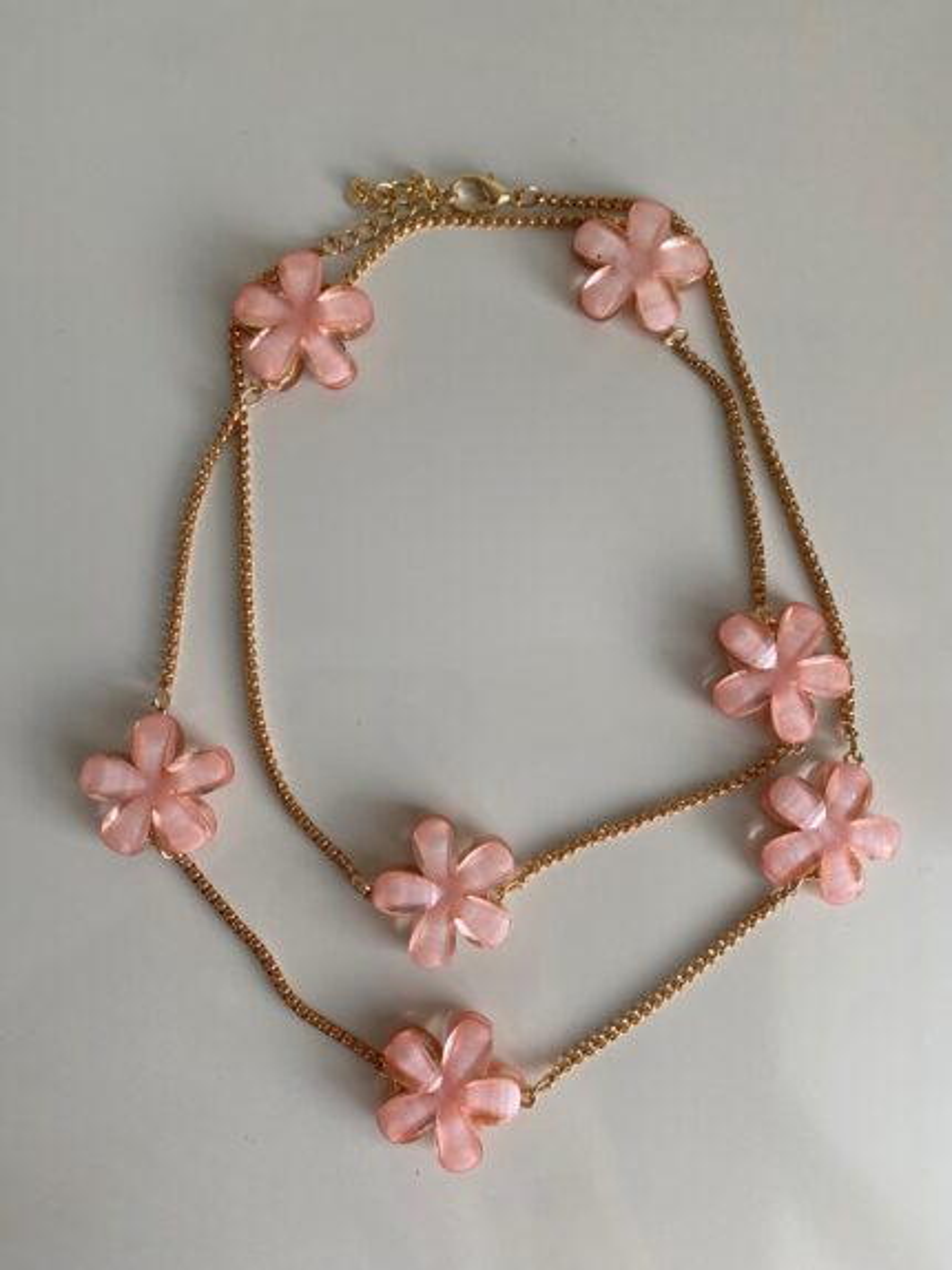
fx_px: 954
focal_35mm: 26
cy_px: 635
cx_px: 476
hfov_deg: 53.0
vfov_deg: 67.3
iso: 64
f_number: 1.8
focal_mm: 4.25
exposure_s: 1/122
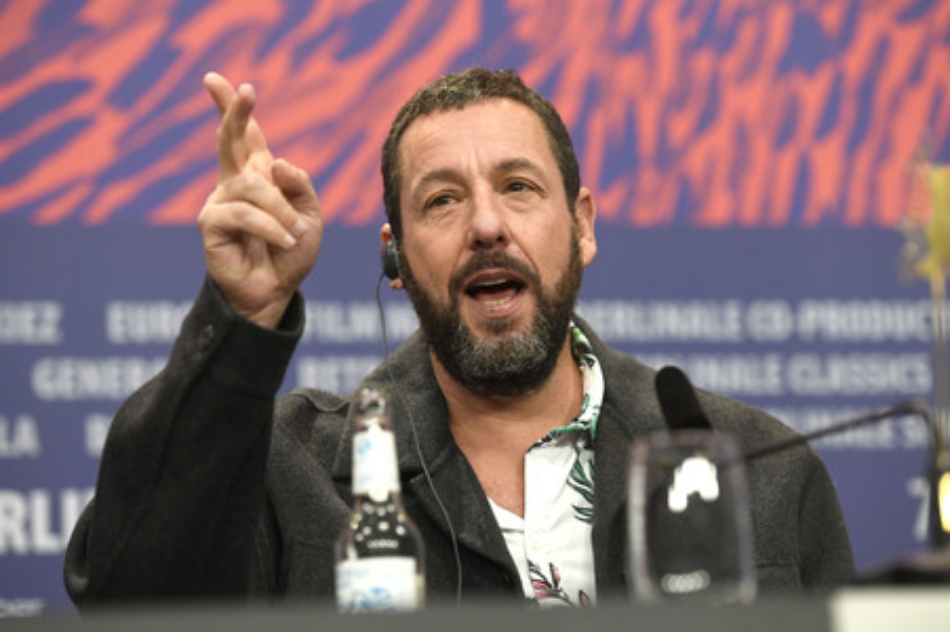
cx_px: 475
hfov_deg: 15.8
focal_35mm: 130
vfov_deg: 10.5
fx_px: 3428
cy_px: 316
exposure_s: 1/320
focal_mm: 130
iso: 1250
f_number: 4
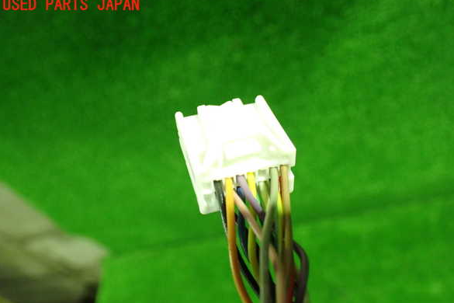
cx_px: 231
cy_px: 170
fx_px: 404
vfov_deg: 41.0
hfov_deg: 58.7
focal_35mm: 32
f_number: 2.3
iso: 1000
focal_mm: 5.4
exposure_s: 1/30
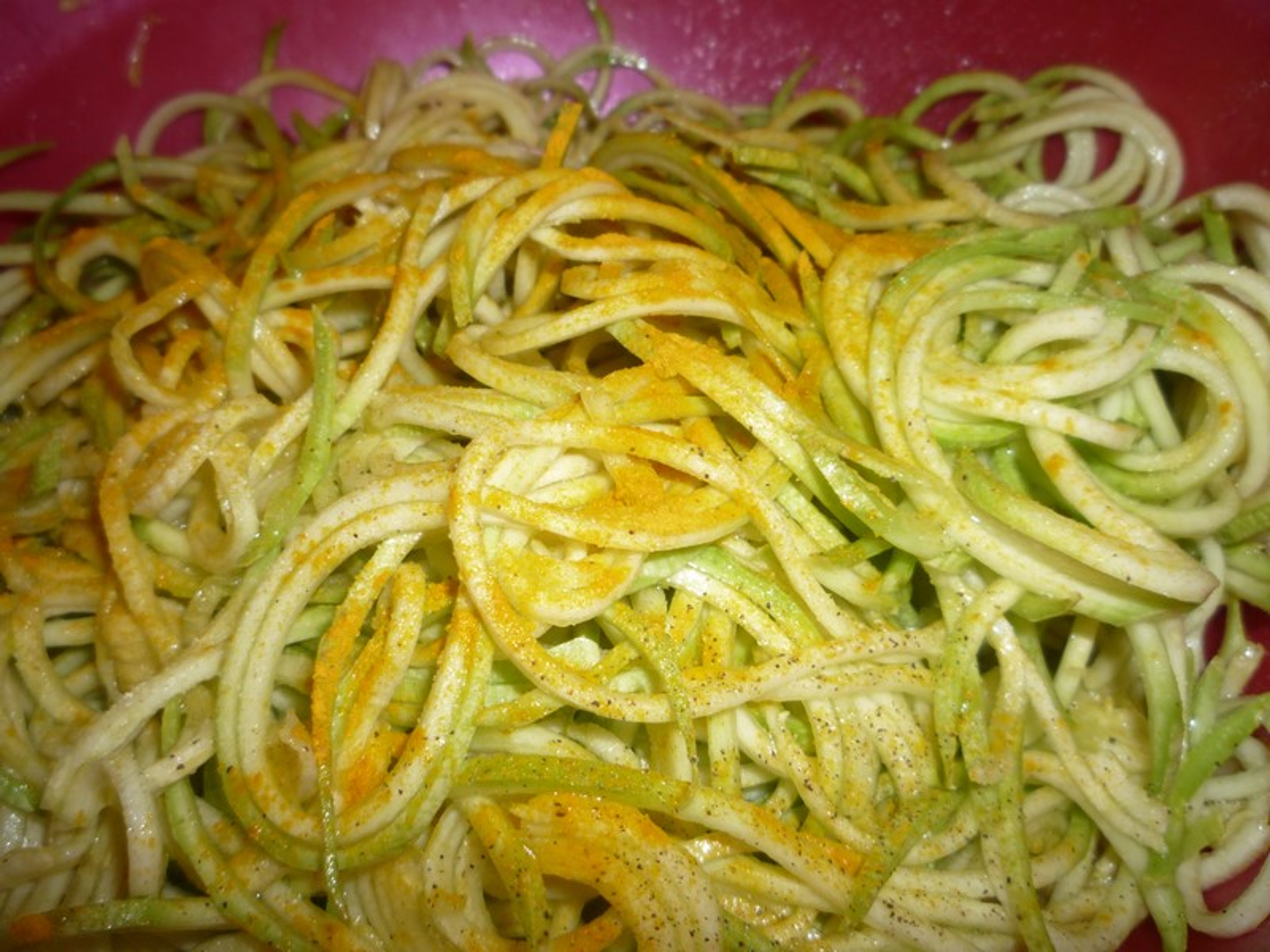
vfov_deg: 46.8
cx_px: 635
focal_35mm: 30
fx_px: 1101
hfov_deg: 60.0
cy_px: 476
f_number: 3.3
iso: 100
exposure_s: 1/30
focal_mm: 5.2
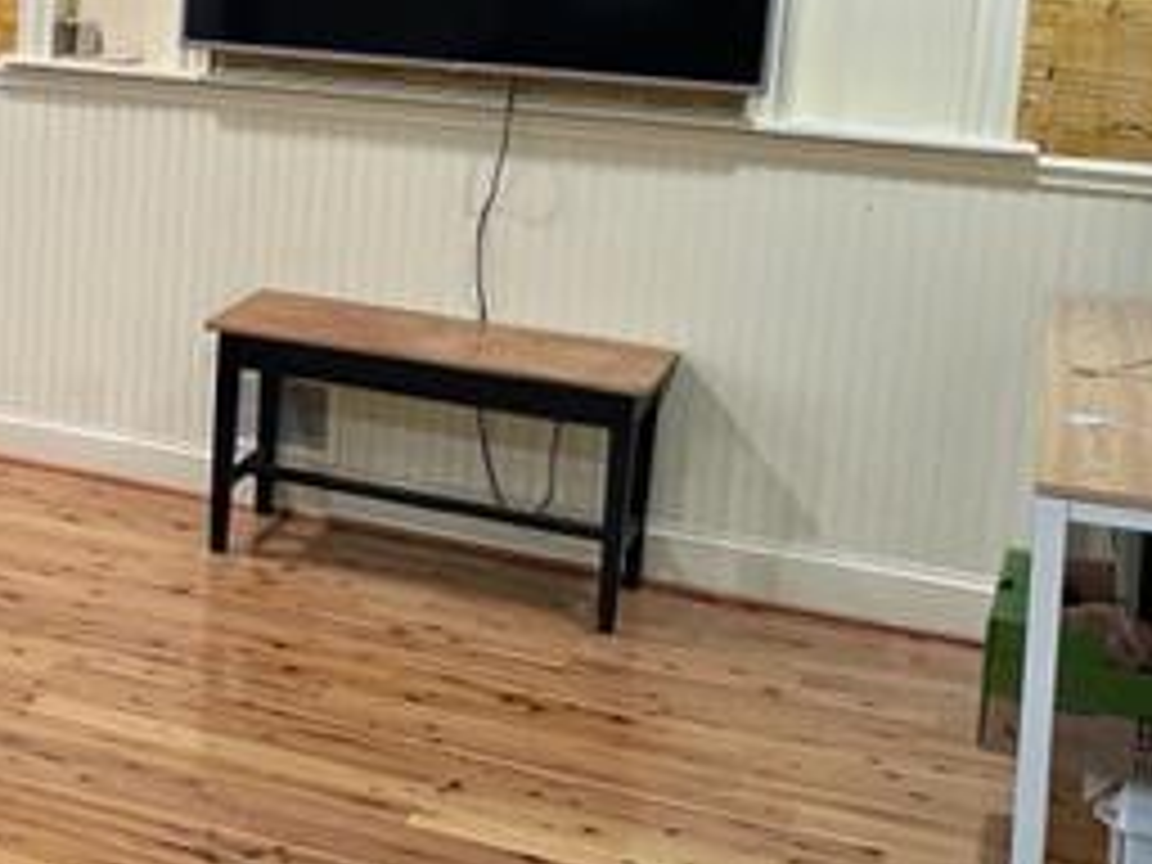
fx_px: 2163
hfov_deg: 27.4
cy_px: 176
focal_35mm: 65
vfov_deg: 22.3
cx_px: -99
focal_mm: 4.2
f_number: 1.6
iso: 125
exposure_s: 1/60
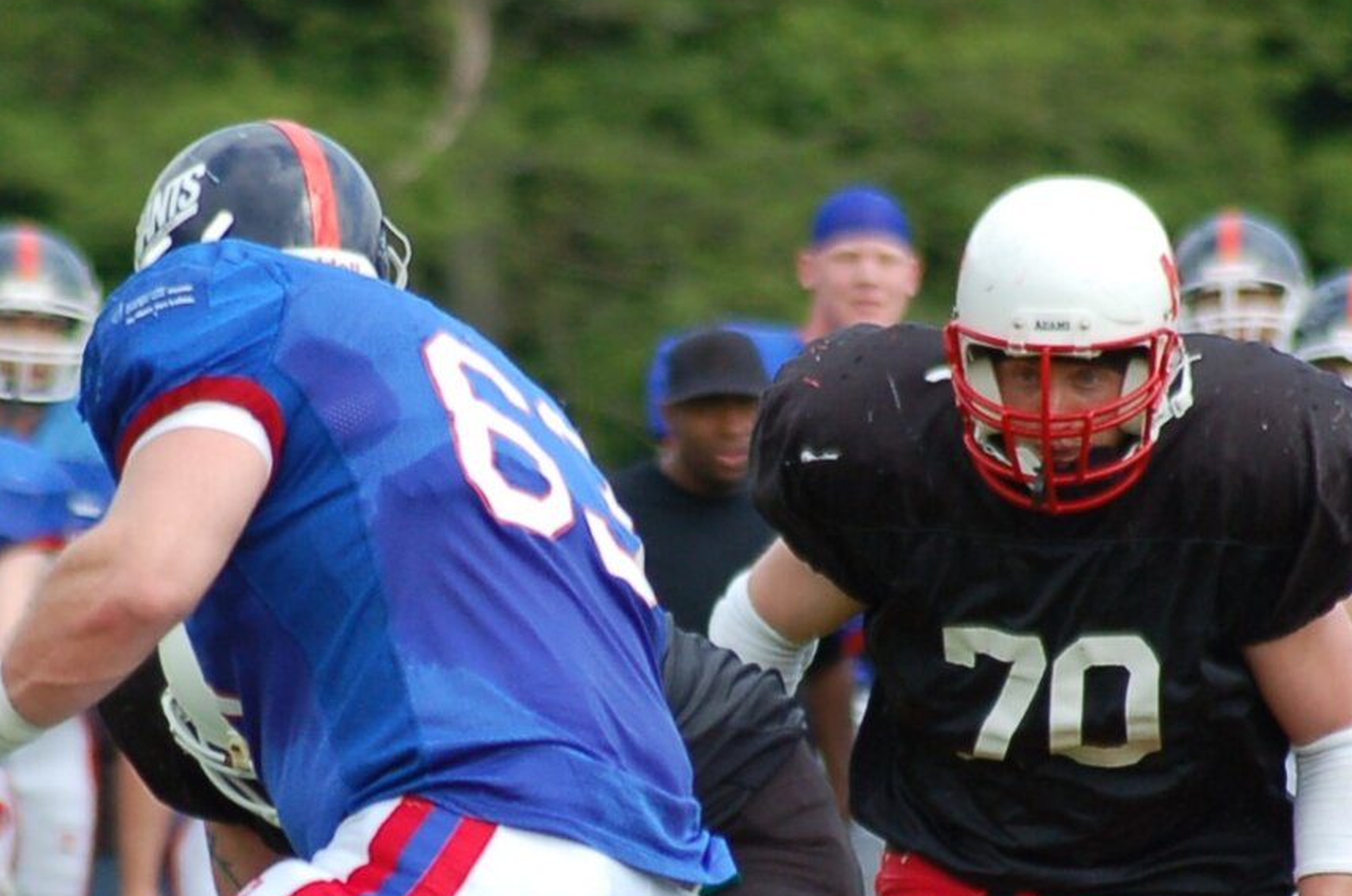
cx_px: 589
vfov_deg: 1.6
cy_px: 777
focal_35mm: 850
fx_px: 31862
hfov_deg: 2.4
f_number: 5.3
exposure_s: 1/800
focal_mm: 220
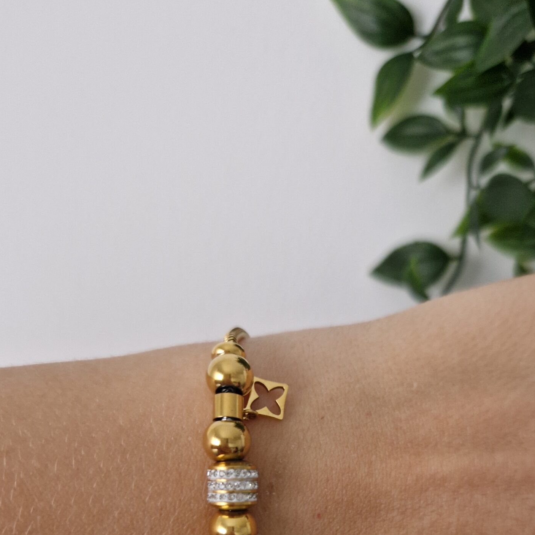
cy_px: 479
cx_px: 321
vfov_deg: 41.5
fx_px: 647
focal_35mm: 37
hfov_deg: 44.7
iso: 500
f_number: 1.8
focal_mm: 5.4
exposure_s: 1/50
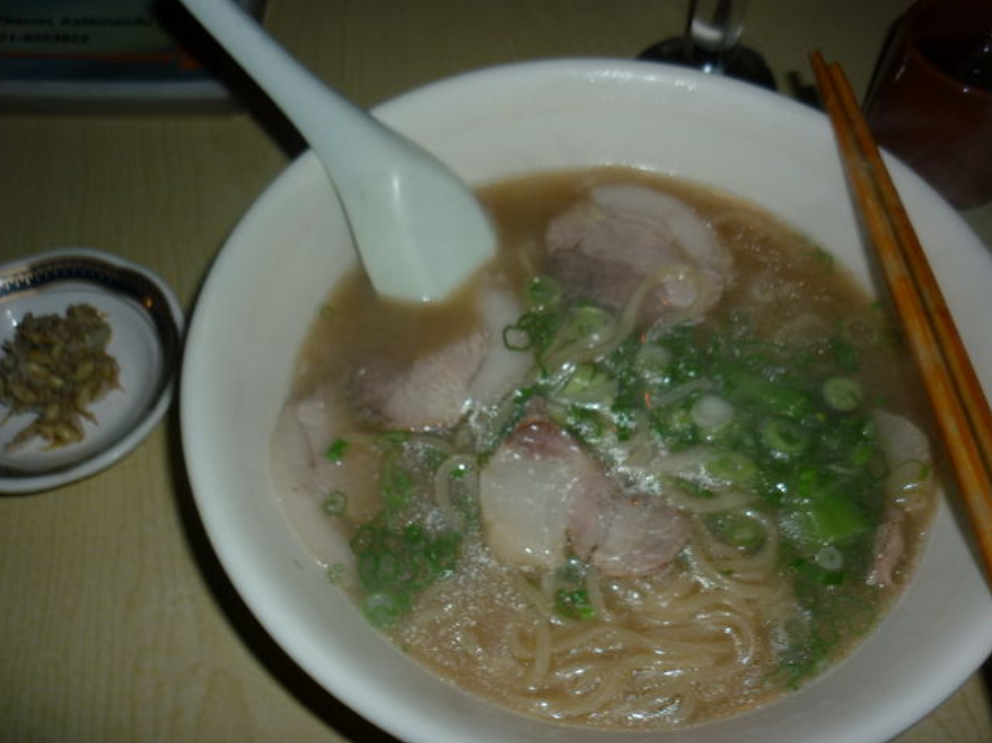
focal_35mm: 34
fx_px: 974
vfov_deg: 41.8
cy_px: 362
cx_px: 494
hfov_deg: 54.0
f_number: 2.8
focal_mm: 5.5
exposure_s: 1/125
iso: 100
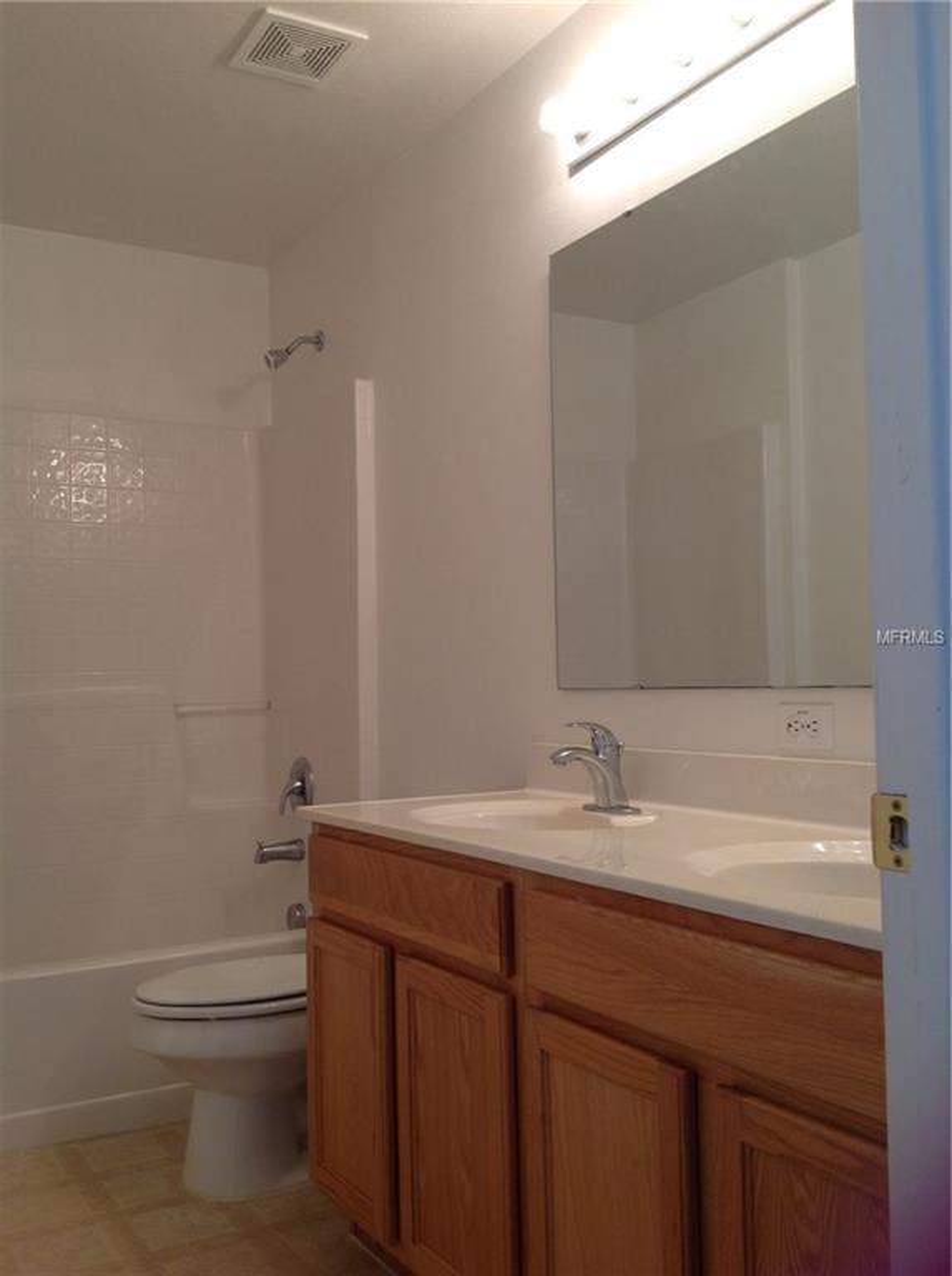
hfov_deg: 40.6
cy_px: 638
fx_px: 1288
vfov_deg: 52.7
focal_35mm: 35
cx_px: 476
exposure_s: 1/30
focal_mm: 4.28
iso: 50
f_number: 2.4
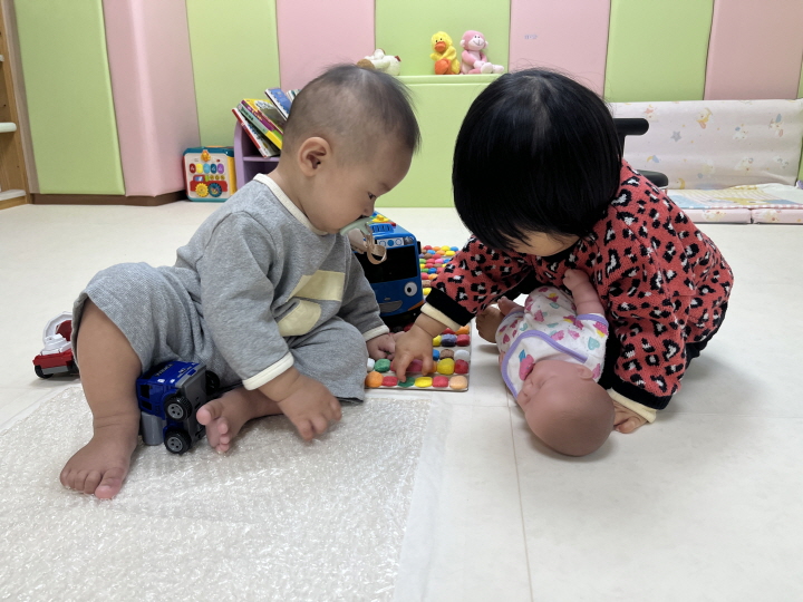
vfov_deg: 53.1
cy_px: 301
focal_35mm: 26
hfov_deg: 67.3
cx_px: 402
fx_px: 603
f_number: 1.6
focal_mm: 5.1
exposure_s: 1/120
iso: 80
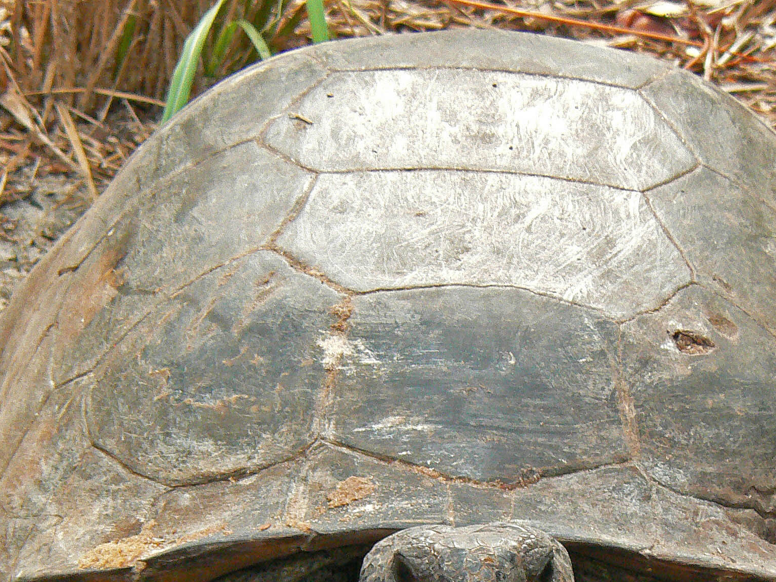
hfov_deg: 2.8
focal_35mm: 701
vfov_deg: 2.1
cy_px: 494
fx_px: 15713
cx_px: 442
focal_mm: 63.3
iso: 200
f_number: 8
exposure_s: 1/60
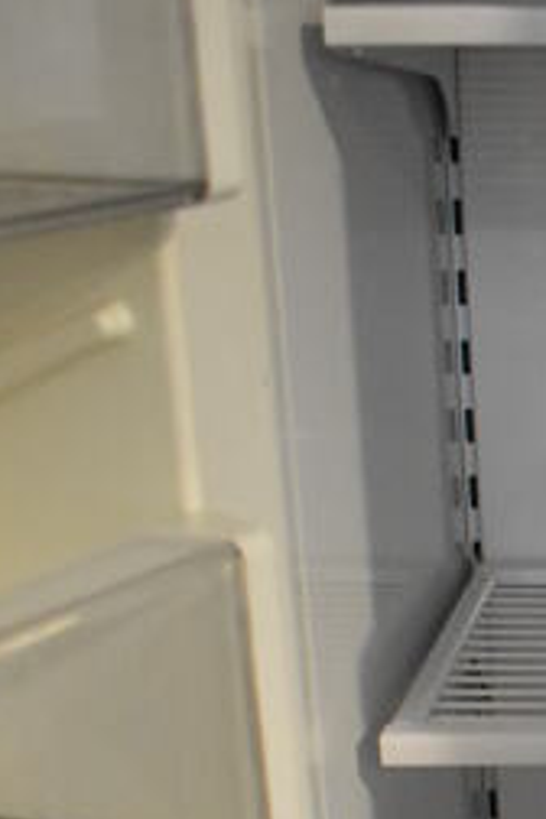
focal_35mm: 98
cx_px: 900
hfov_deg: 13.0
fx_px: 2229
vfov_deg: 19.6
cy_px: 986
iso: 3600
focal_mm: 18
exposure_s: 1/125
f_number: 3.5
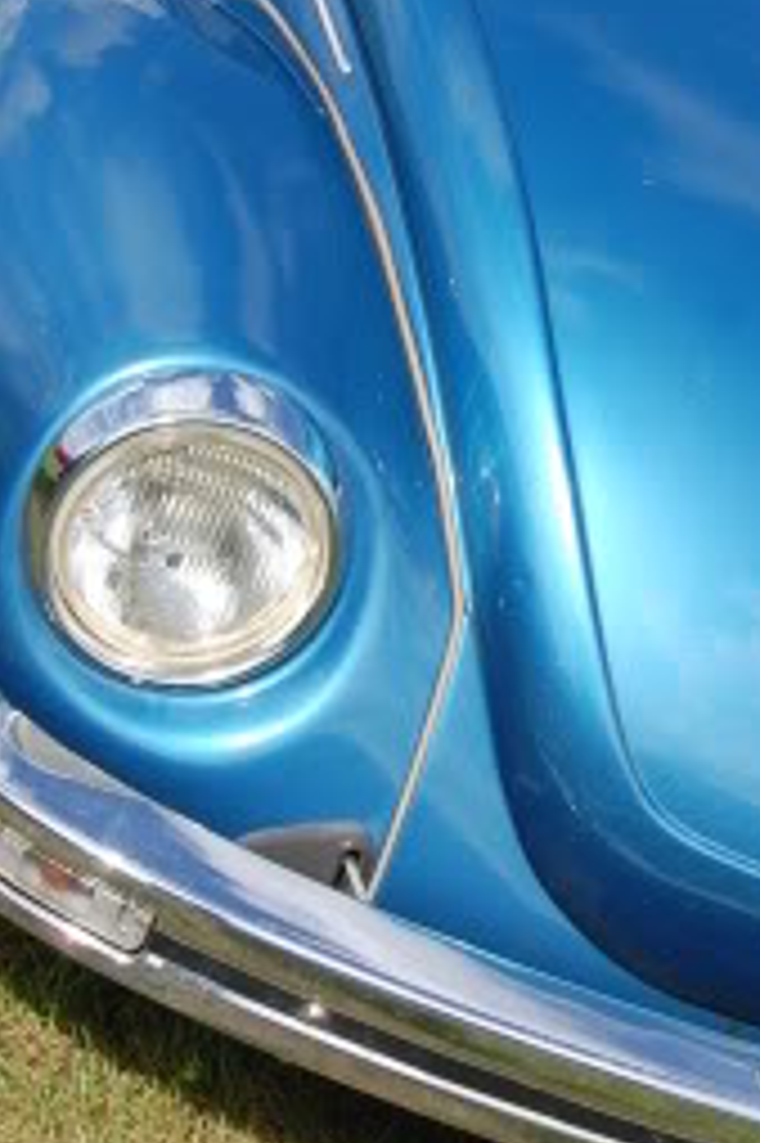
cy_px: 299
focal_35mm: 109
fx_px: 3443
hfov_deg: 12.5
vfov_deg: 18.7
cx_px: 686
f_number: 8
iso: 200
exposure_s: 1/250
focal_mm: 23
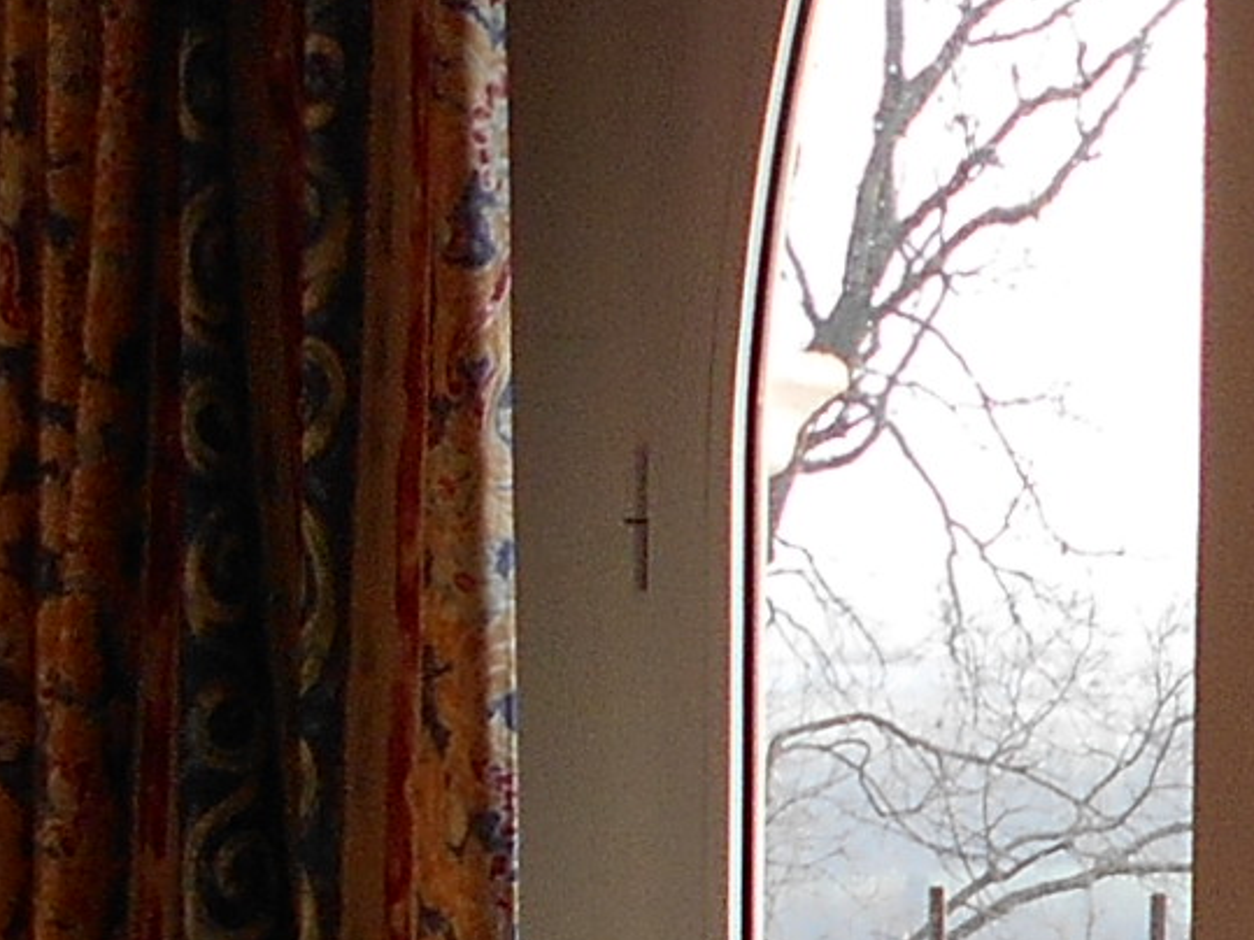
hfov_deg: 11.0
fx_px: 6374
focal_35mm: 176
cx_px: 1629
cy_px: 1066
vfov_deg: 8.4
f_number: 3.2
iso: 110
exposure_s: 1/30
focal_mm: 4.6
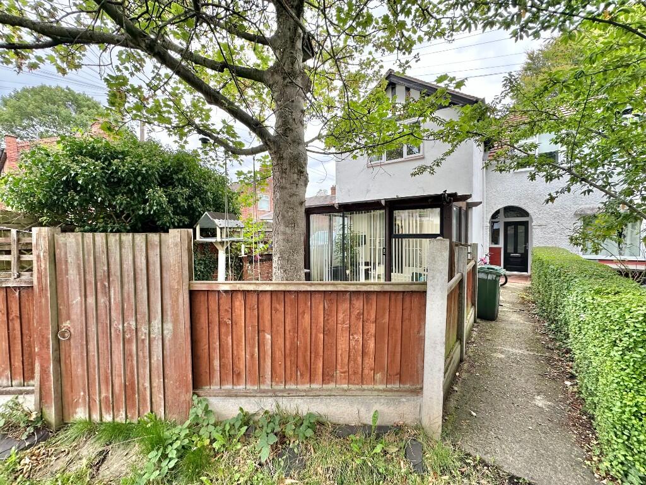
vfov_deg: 85.7
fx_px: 261
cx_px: 323
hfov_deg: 102.1
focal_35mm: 14
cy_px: 242
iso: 40
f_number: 2.2
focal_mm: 2.22
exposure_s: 1/146
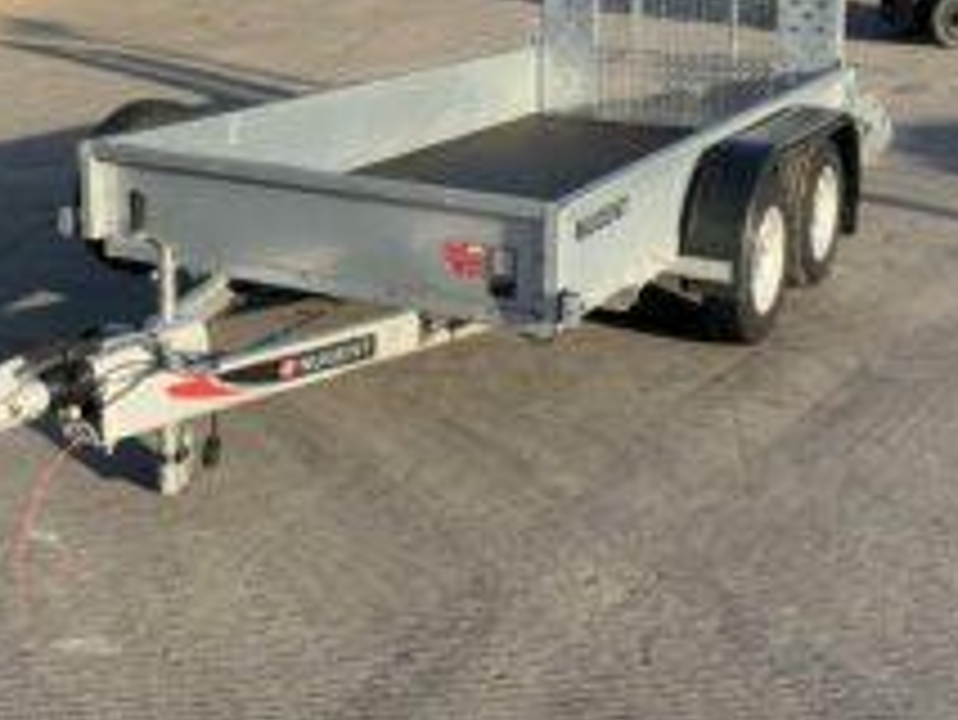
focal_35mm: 49
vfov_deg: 29.0
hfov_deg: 38.9
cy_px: 130
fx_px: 1357
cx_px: 499
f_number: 1.8
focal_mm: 3
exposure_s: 1/1035
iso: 16
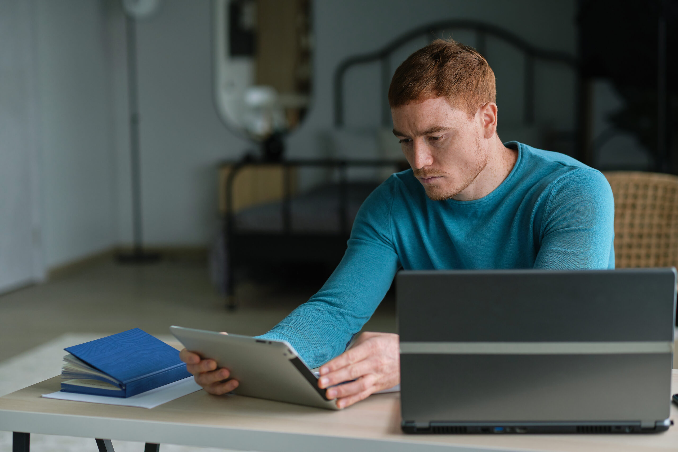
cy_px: 226
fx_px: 1582
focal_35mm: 84
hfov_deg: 24.2
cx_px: 339
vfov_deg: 16.3
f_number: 2
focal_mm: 56
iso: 320
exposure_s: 1/250
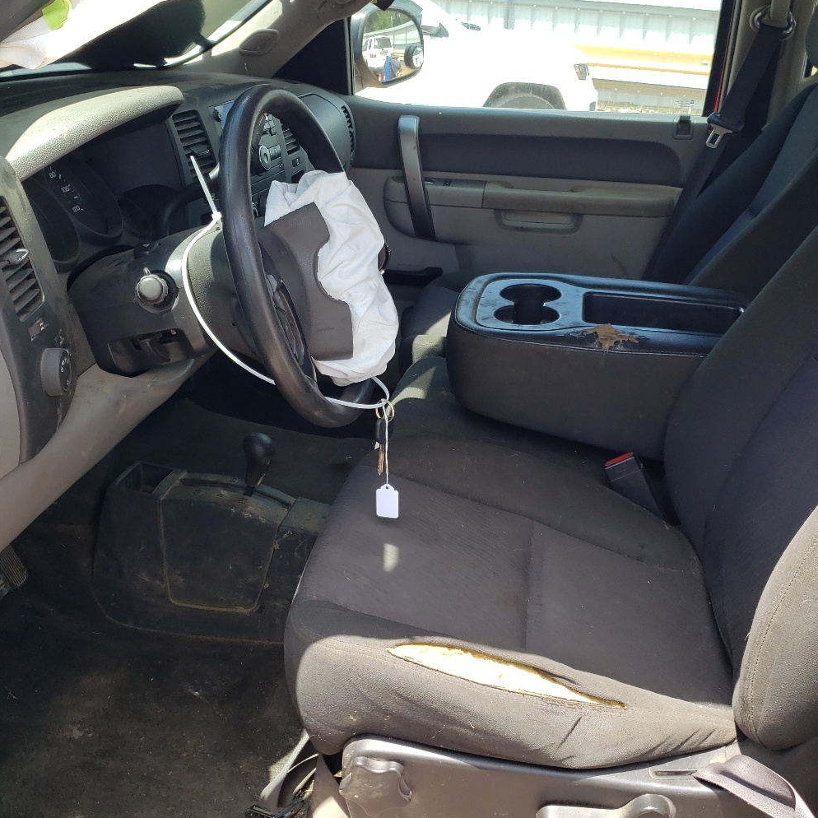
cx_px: 443
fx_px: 989
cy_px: 393
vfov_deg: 44.9
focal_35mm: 37
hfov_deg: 44.9
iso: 50
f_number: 1.5
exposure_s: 1/625
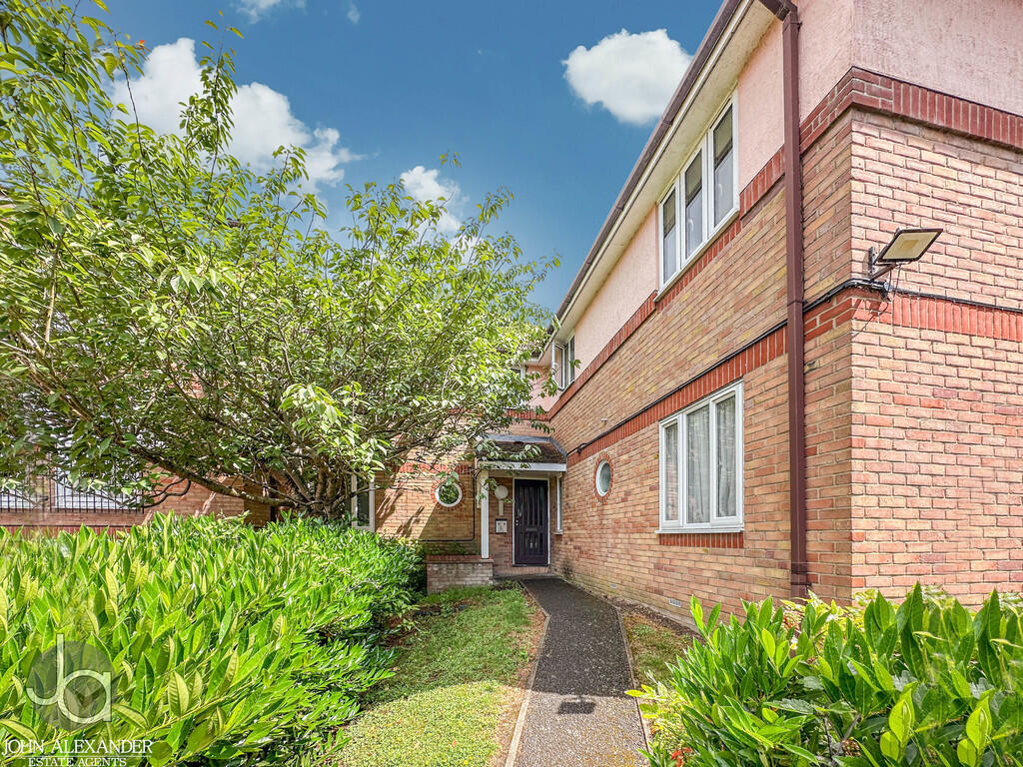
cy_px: 384
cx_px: 512
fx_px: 414
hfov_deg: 102.1
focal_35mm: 14
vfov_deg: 85.7
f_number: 2.2
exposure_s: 1/260
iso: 40
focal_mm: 2.22
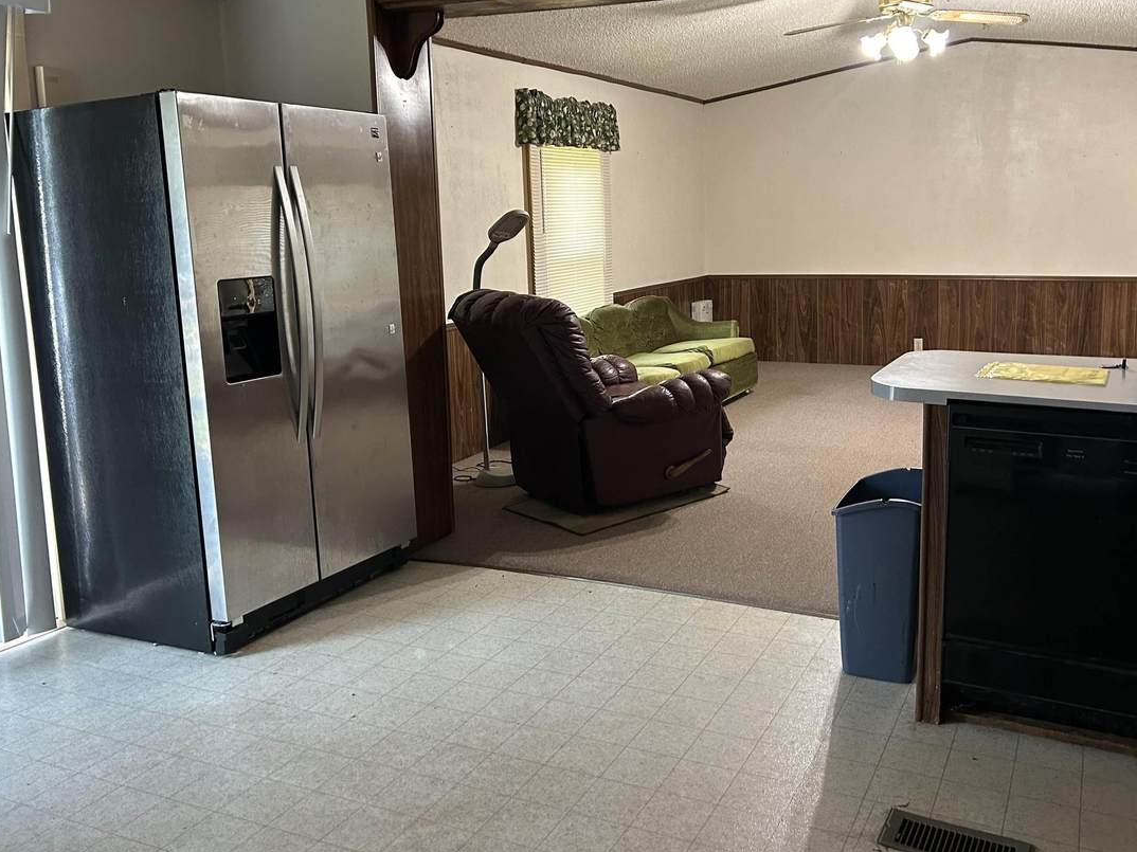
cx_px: 654
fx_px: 1018
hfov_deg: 58.1
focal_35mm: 31
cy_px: 346
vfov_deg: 45.2
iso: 250
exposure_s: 1/60
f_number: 1.5
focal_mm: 5.7
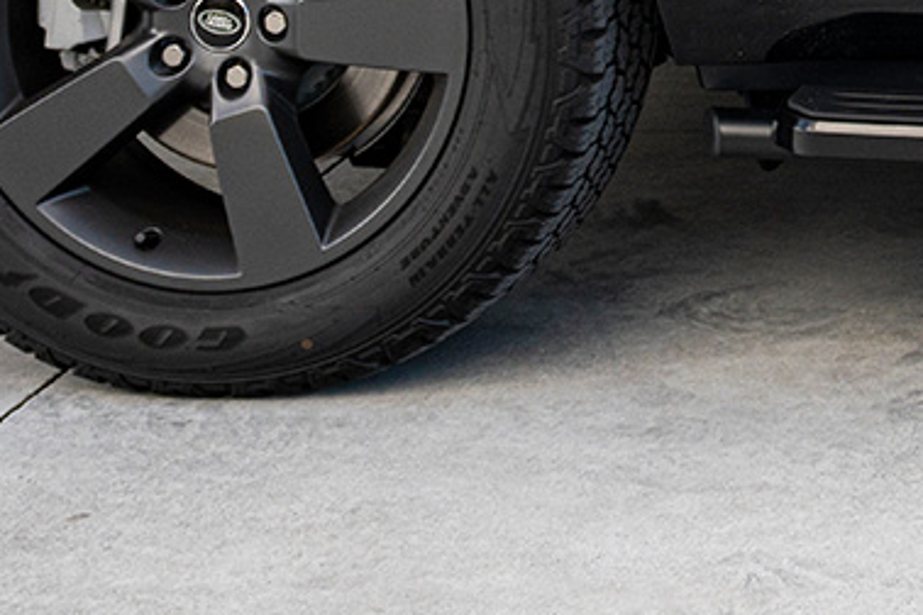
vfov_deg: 10.6
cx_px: 1629
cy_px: -617
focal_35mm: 119
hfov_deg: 15.1
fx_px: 3051
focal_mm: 25
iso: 200
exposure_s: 1/160
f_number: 4.5
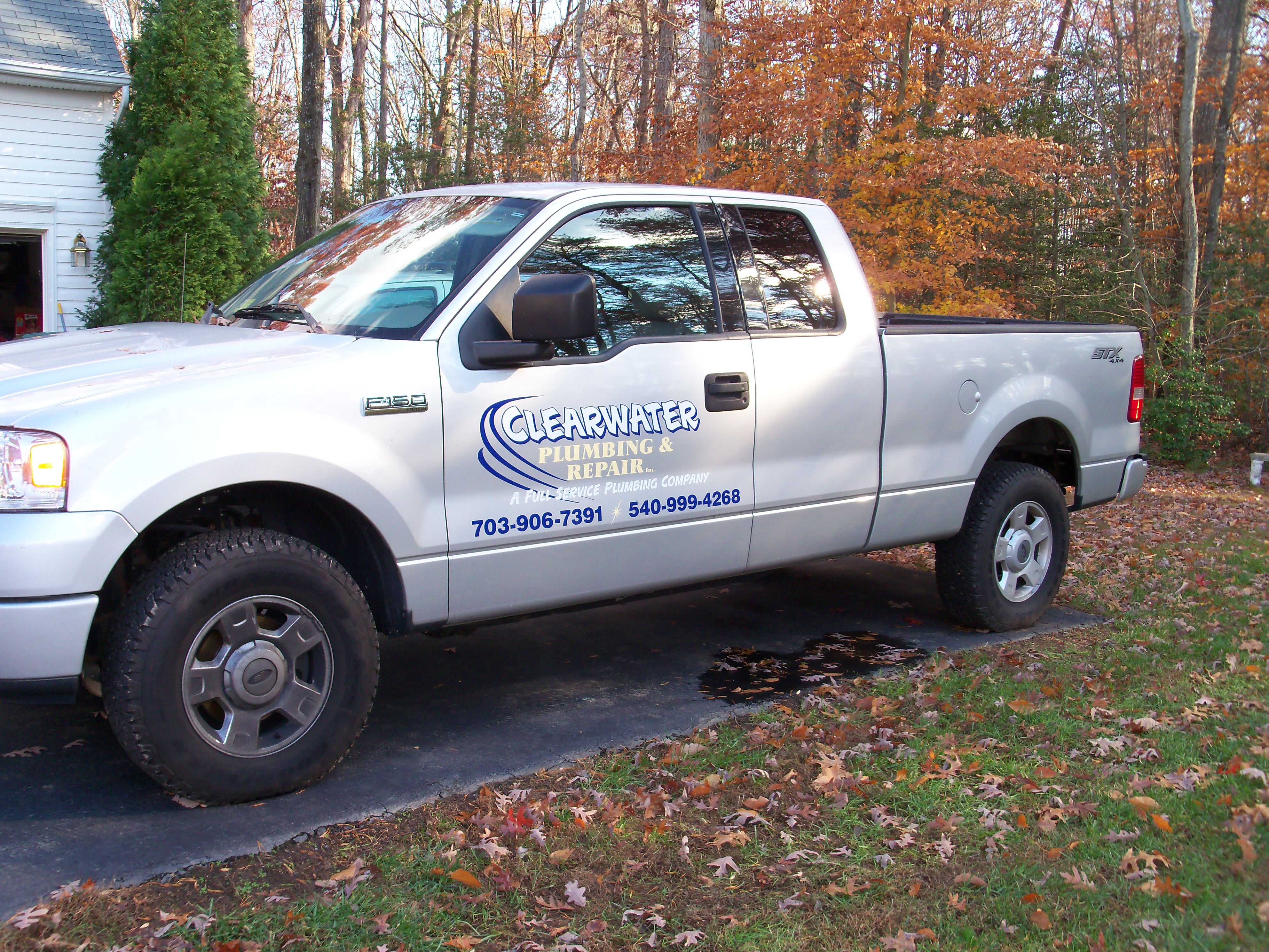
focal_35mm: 35
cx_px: 634
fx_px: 1283
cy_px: 476
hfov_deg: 52.6
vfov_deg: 40.7
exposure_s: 1/80
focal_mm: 6.3
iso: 64
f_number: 3
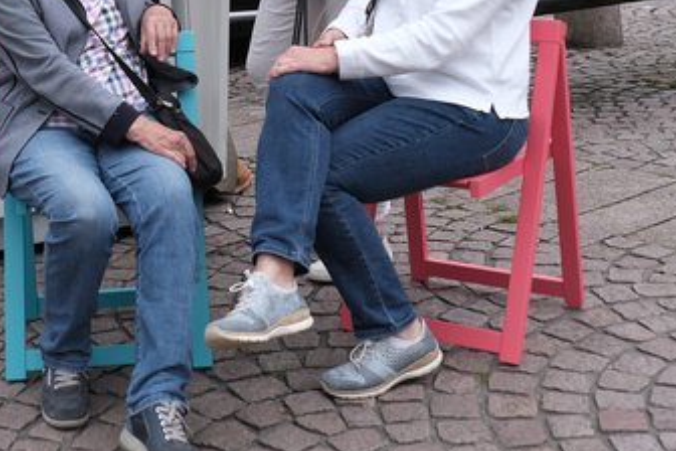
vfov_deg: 18.8
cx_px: 237
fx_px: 1296
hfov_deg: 29.1
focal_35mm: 69
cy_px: -65
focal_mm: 19.5
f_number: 3.6
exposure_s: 1/200
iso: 160
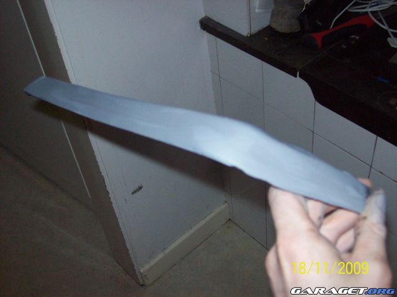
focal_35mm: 45
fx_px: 516
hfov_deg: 42.1
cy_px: 148
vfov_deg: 32.2
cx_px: 198
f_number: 3
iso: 200
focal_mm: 7.6
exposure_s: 1/73.6
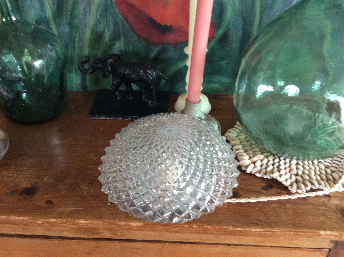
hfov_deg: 56.9
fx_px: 318
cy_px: 128
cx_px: 172
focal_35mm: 32
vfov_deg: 44.1
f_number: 2.4
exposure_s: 1/17
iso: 320
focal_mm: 3.3
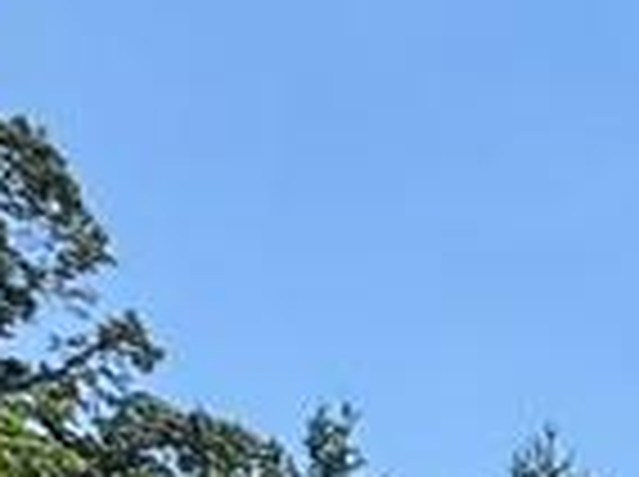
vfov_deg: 11.5
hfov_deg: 12.5
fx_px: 1861
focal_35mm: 101
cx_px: 1737
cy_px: 1224
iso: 40
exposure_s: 1/840
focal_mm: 2.22
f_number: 2.2
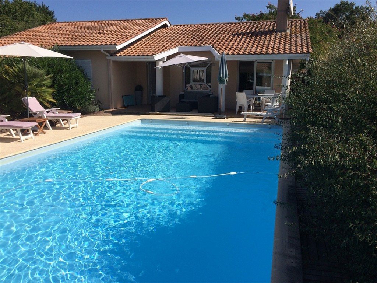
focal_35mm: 29
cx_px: 188
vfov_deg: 48.2
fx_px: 316
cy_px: 142
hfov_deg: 61.7
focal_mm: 4.15
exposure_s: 1/3425
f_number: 2.2
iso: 32
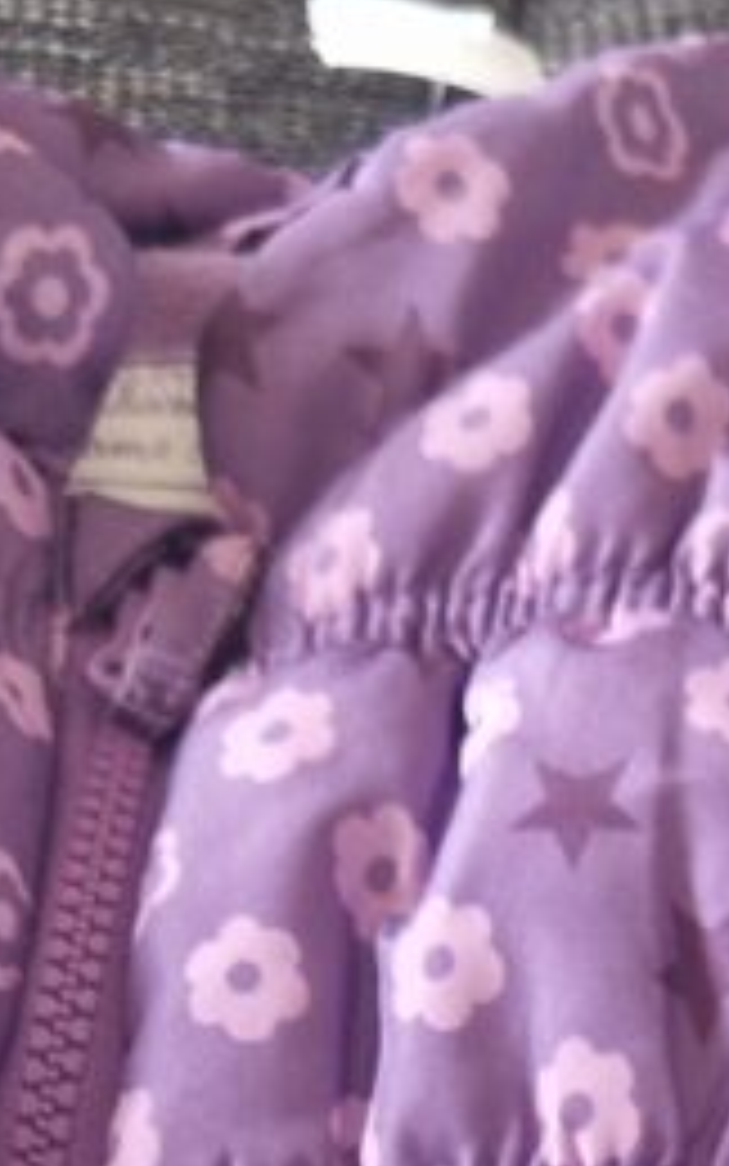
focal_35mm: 132
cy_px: 1814
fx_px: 4194
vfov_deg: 14.6
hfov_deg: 9.8
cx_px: 796
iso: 50
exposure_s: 1/100
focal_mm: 5.4
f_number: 1.8
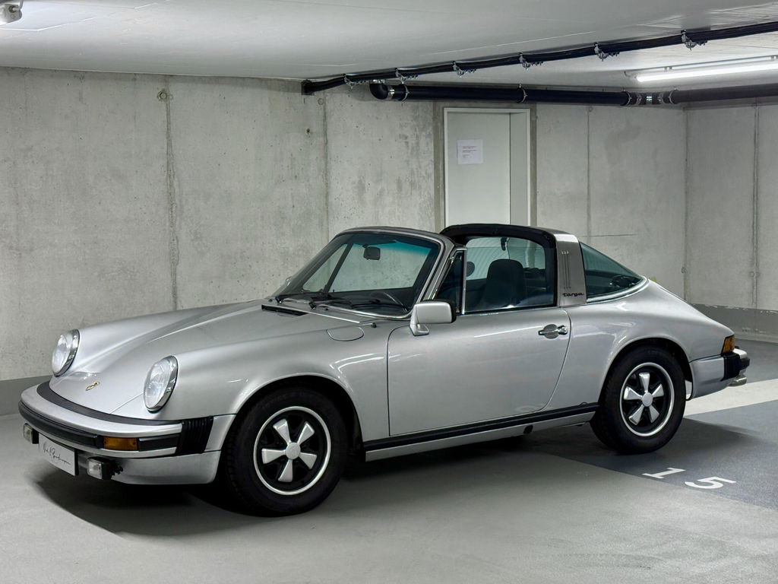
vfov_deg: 30.3
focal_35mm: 48
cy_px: 292
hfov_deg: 39.7
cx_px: 389
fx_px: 1079
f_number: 1.78
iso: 100
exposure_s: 1/50
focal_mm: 6.76
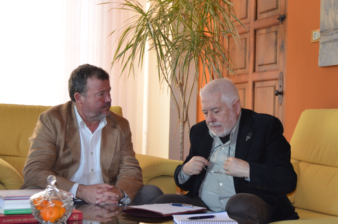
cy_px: 137
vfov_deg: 23.0
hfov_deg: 34.2
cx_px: 189
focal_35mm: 59
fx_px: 549
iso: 1400
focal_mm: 31
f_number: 4.2
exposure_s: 1/60
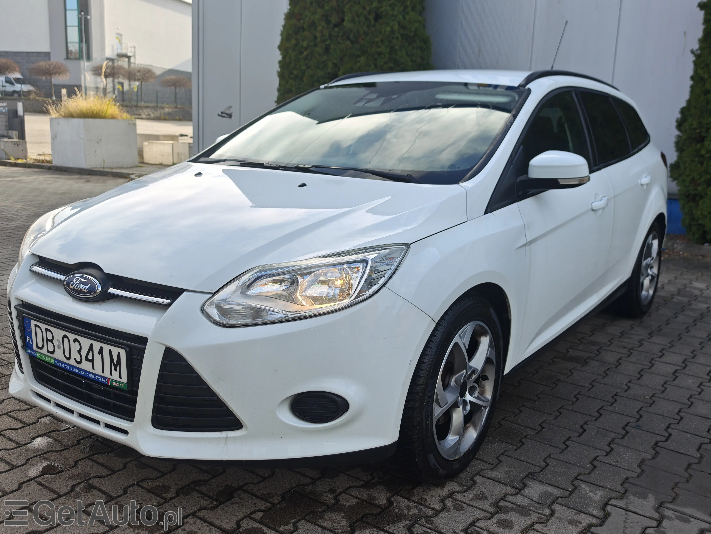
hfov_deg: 56.8
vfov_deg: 44.2
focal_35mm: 32
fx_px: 657
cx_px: 356
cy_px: 267
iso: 50
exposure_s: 1/658
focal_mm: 8.72
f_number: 2
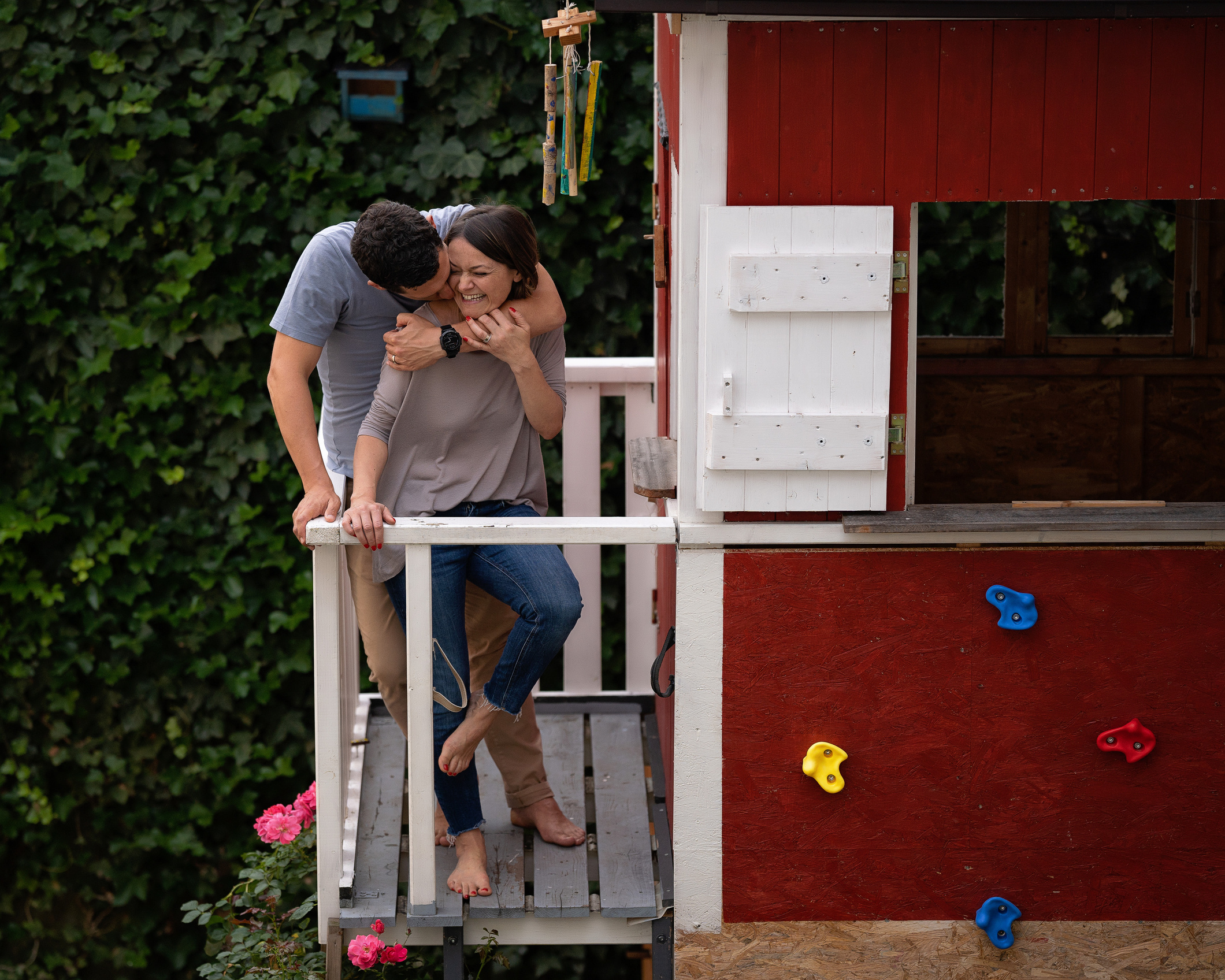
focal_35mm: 153
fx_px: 5547
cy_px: 489
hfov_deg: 12.6
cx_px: 545
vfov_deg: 10.1
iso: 160
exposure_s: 1/3200
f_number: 2.2
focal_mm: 135
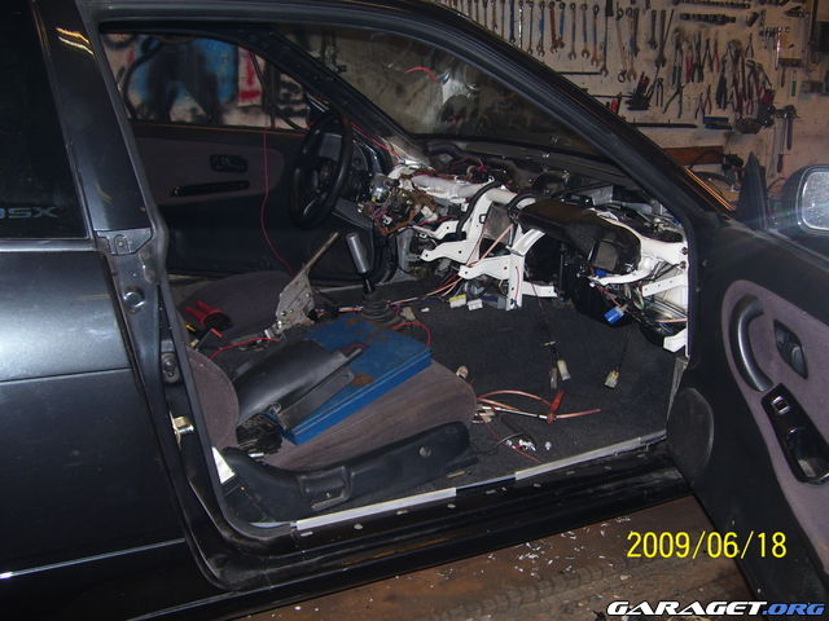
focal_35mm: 37
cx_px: 414
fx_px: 886
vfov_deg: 38.7
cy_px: 310
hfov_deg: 50.1
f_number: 2.7
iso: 80
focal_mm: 6
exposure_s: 1/60
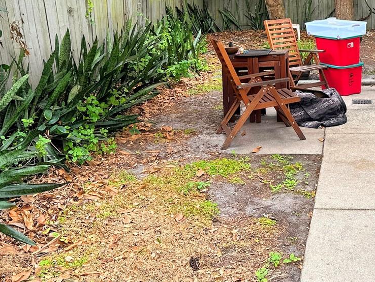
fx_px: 564
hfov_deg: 36.2
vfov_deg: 26.1
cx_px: 267
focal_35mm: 52
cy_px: -21
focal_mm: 6.86
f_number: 1.78
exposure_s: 1/271
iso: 80
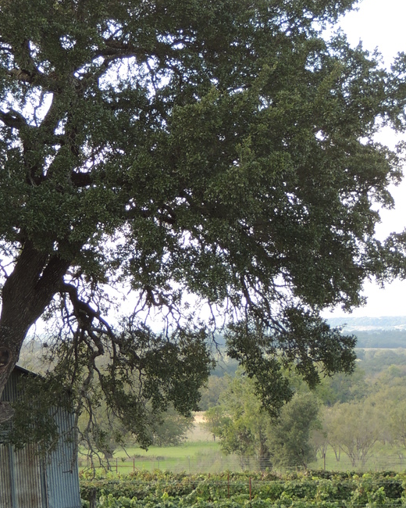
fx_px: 2598
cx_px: 133
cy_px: 193
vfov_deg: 11.1
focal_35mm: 173
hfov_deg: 8.9
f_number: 4.1
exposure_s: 1/100
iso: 100
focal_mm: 16
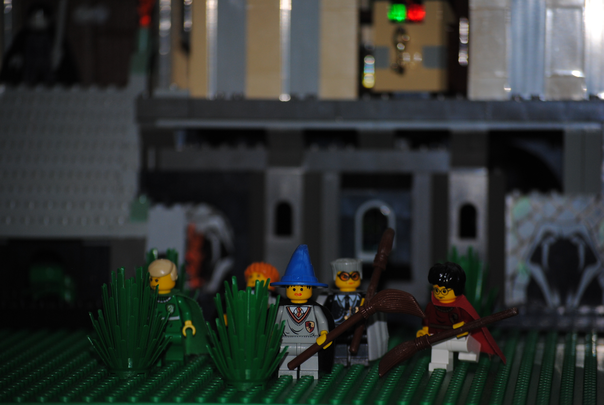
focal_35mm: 150
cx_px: 302
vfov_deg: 9.2
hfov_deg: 13.7
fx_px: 2522
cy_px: 202
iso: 200
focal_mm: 100
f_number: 4.5
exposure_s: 1/60
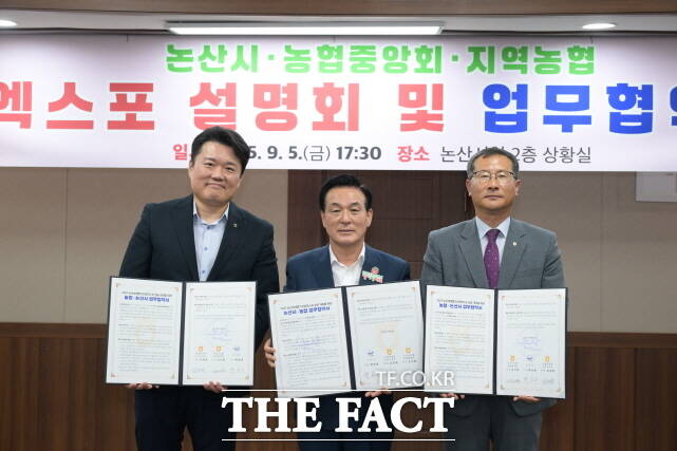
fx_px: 959
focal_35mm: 51
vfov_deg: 26.5
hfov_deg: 38.9
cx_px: 338
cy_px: 226
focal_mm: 51
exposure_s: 1/200
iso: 2000
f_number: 5
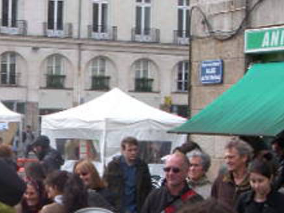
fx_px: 1190
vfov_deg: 10.2
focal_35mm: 145
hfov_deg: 13.4
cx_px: -4
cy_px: 154
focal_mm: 12.9
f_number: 4.6
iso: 50
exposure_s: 1/250
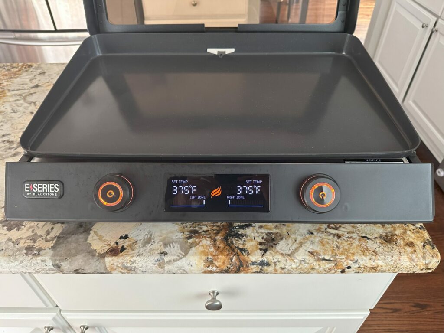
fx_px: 308
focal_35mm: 24
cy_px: 166
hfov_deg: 71.6
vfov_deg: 56.8
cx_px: 222
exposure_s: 1/60
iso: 320
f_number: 1.78
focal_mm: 6.86
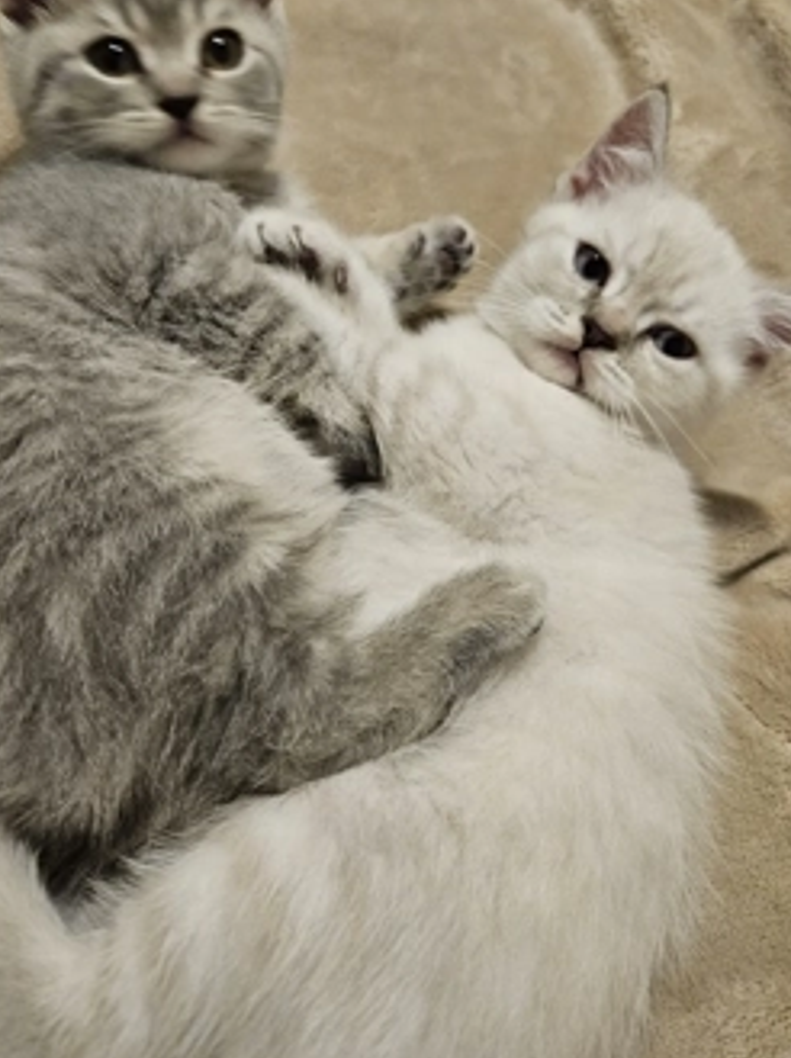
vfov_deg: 63.2
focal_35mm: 28
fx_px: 855
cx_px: 334
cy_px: 453
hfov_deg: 49.5
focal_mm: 5.4
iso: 800
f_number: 1.8
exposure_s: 1/50
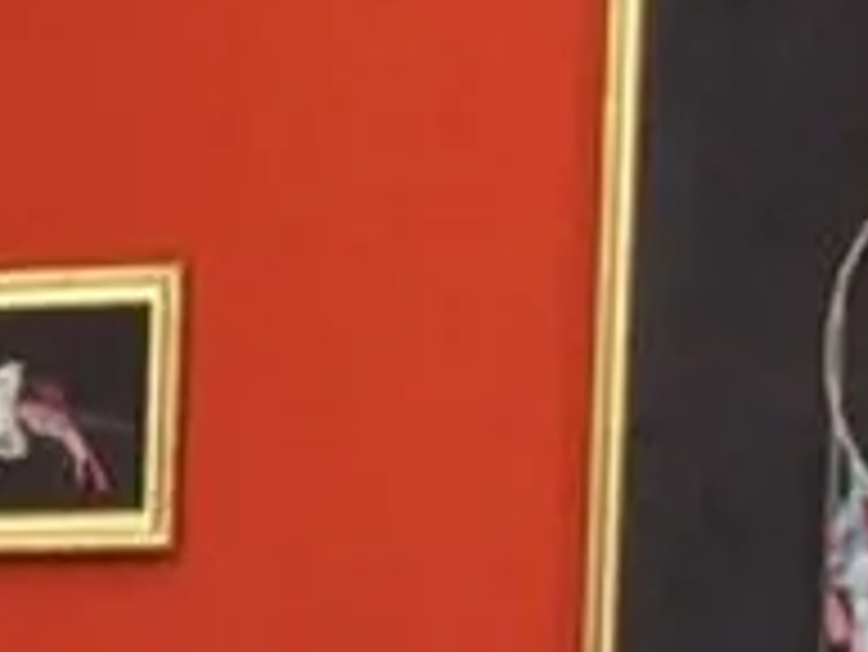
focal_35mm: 180
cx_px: -1556
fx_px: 4516
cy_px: 1488
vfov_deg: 7.7
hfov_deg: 9.2
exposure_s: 1/50
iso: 40
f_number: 2.2
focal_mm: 4.15
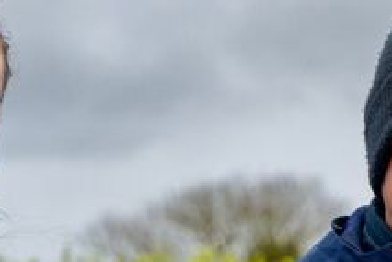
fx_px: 4301
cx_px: 462
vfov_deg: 3.5
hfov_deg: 5.2
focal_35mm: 395
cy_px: 399
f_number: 5.6
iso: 500
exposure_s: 1/200
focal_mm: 70
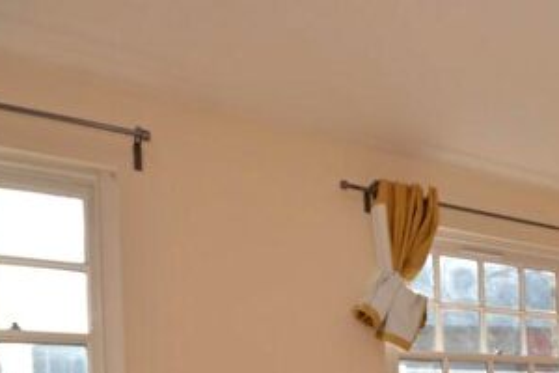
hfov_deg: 48.5
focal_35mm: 35
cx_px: 507
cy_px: 433
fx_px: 543
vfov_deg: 32.2
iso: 100
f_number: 8
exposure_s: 1/60
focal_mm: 10
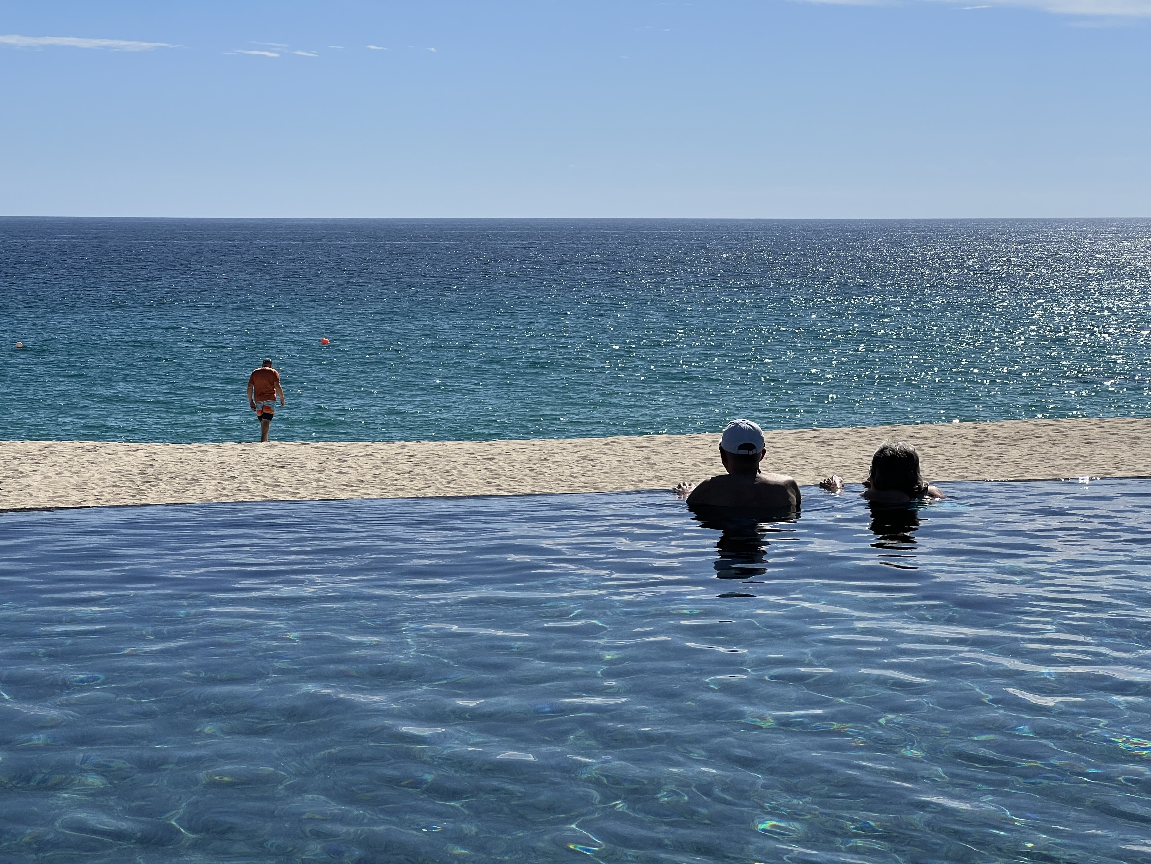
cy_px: 432
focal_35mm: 77
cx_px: 576
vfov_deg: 19.1
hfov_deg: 25.3
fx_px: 2560
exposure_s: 1/1946
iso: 32
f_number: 2.8
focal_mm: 9
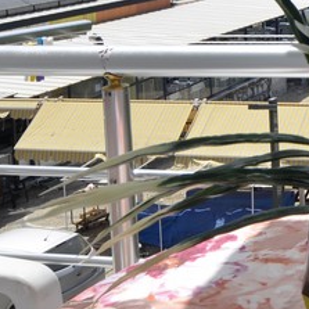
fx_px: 767
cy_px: -64
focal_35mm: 76
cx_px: 478
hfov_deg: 19.5
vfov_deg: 21.2
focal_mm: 13
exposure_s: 1/250
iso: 100
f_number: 8
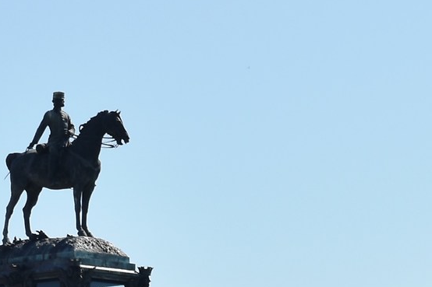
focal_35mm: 403
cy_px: 483
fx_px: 4834
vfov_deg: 3.4
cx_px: 76
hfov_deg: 5.1
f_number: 9
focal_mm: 62
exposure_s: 1/250
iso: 100
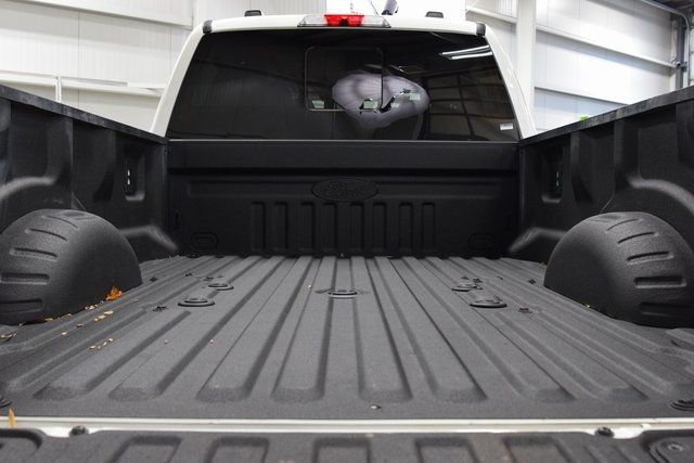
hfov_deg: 53.1
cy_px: 232
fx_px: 694
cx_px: 347
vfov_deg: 36.9
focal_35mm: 36
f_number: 5.6
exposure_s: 1/60
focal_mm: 24
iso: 1600
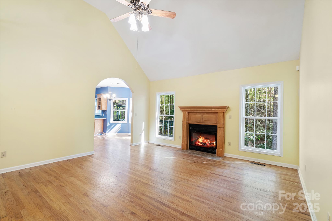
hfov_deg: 96.7
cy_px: 110
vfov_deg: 73.7
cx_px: 166
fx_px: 148
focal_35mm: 16
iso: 320
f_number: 7.1
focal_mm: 16
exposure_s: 1/1.25
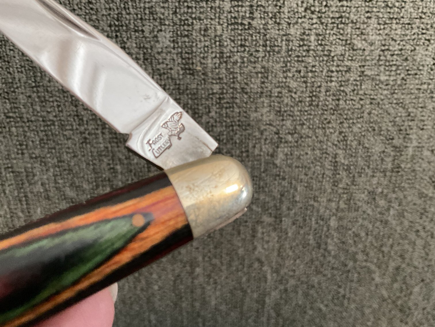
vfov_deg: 48.2
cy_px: 164
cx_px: 218
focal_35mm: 29
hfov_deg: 61.7
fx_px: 364
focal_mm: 3
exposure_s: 1/30
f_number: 1.8
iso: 320
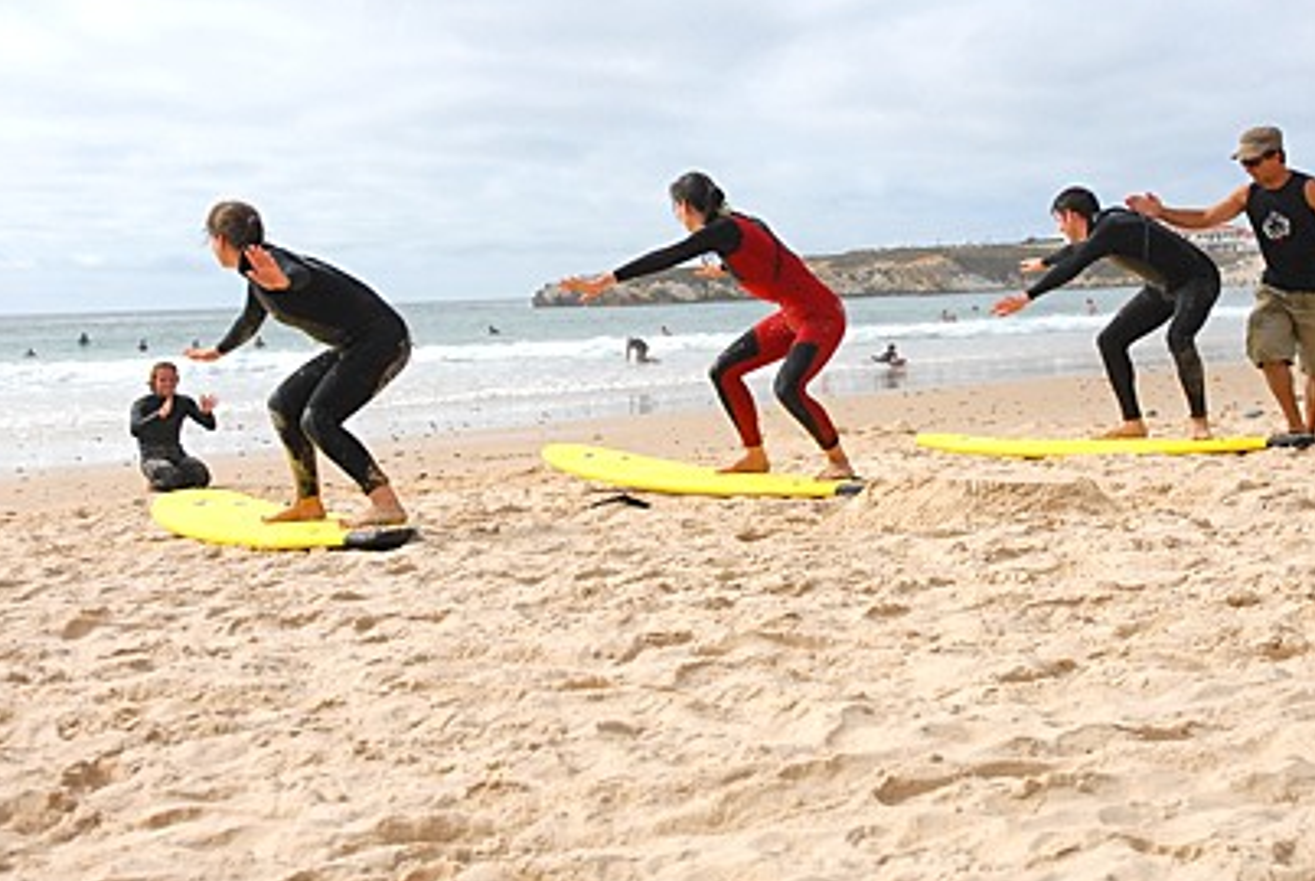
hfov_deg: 34.0
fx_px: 2145
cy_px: 356
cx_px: 754
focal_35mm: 59
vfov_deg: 23.2
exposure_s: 1/1250
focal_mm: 31
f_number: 5
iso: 180
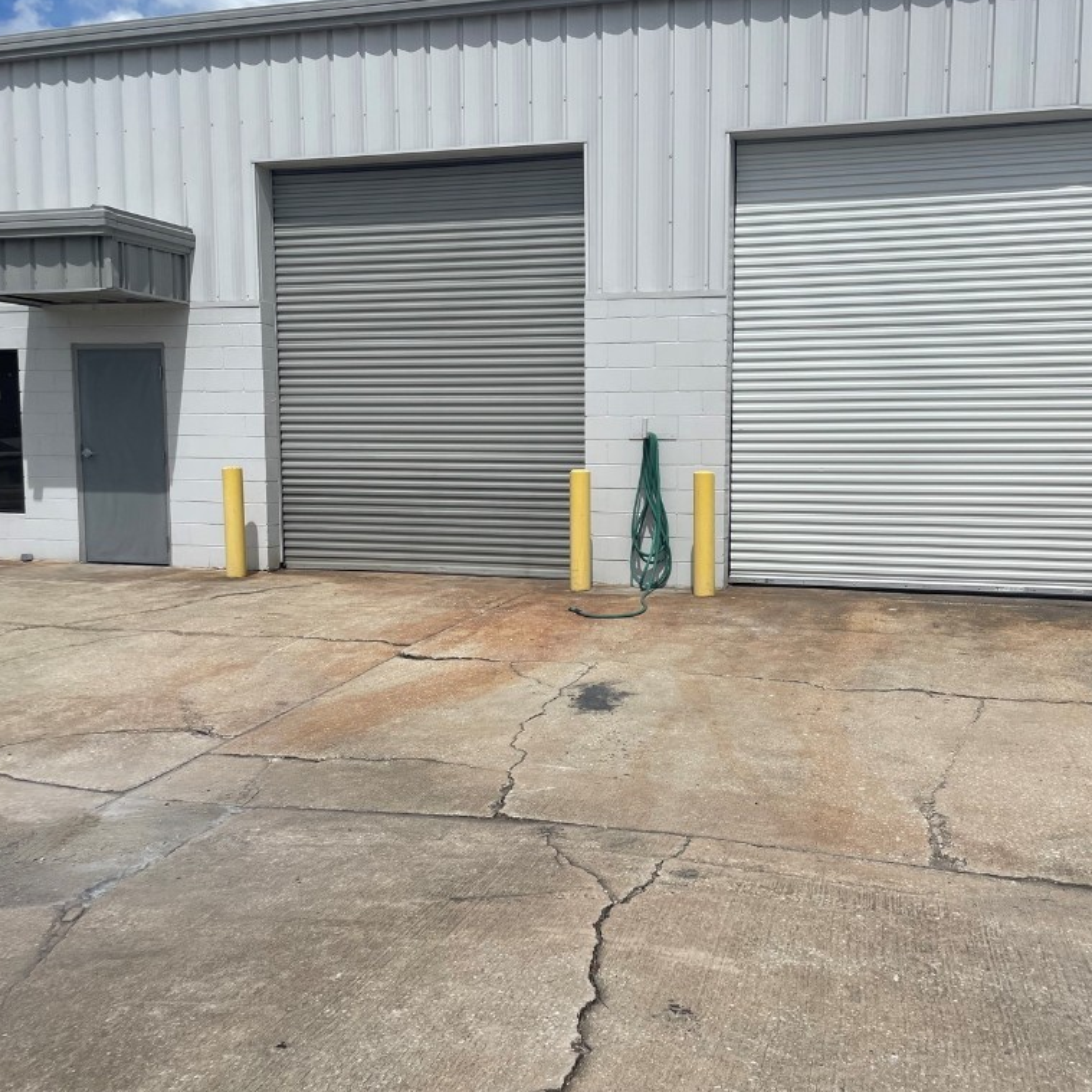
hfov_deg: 52.2
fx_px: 1106
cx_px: 645
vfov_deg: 52.5
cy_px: 542
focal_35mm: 31
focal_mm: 4.2
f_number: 1.6
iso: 32
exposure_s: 1/9091
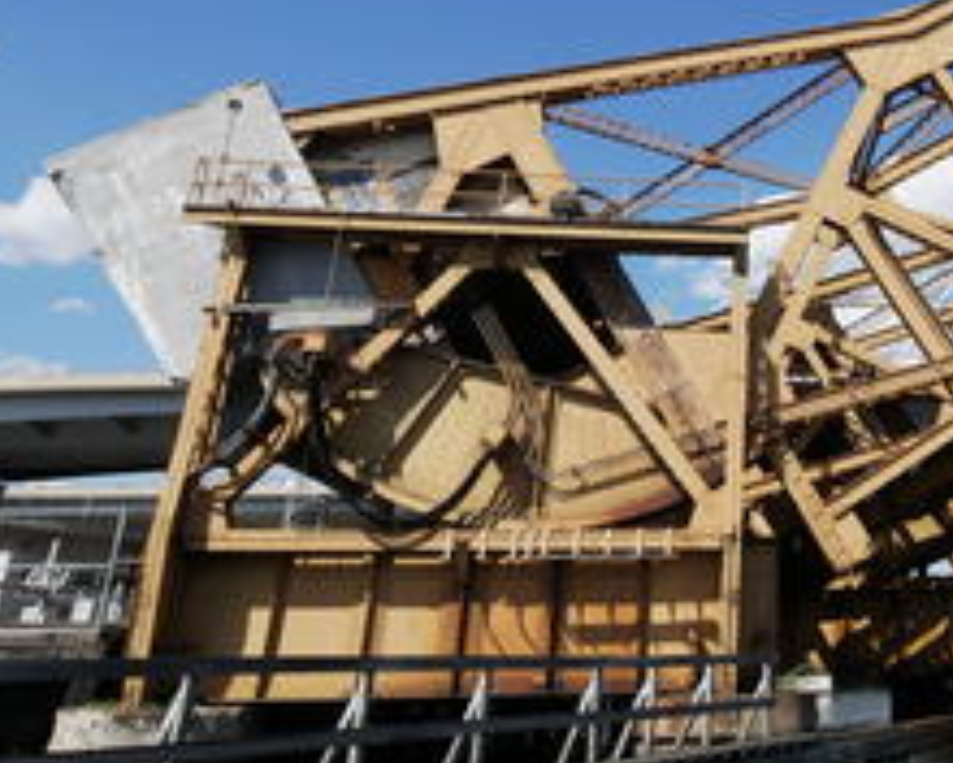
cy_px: 182
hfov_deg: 44.9
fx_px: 1015
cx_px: 884
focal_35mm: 36
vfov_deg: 39.9
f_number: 8
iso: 200
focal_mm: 9
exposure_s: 1/500
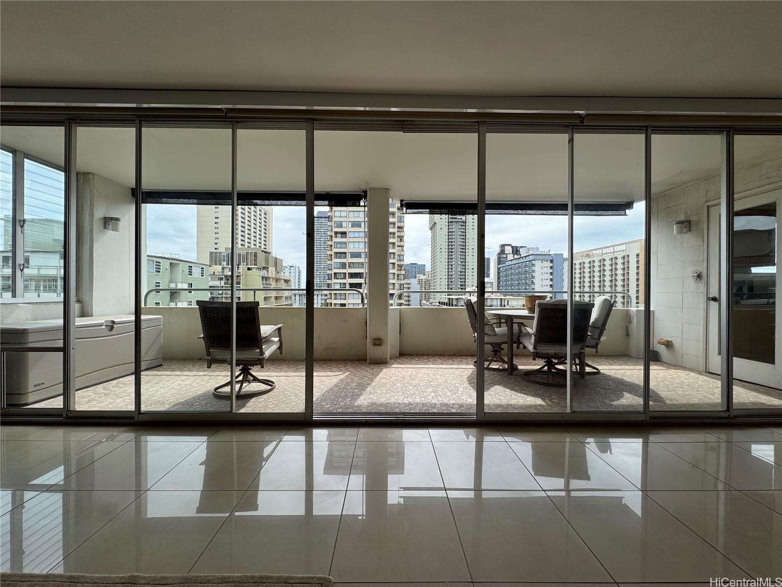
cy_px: 294
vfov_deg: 85.7
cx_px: 391
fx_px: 316
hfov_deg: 102.1
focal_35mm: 14
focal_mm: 2.22
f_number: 2.2
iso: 50
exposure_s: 1/899
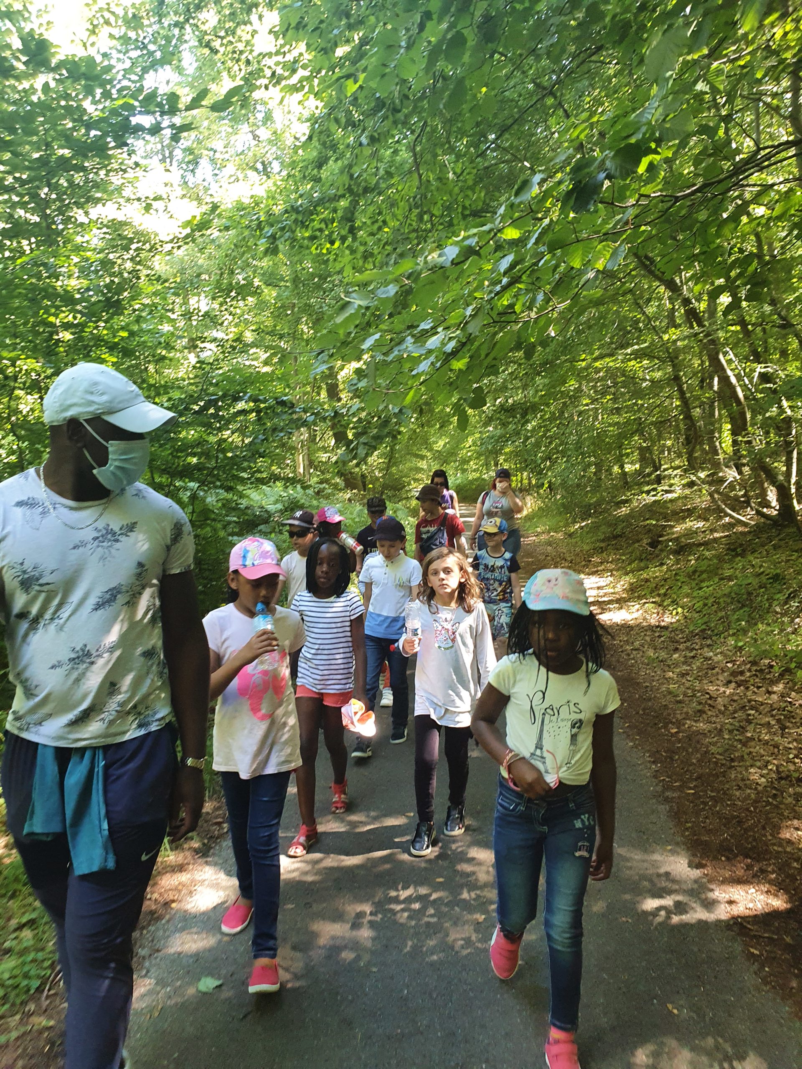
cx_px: 401
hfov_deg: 53.1
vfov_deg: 67.3
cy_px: 534
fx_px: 803
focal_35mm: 26
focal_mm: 4.32
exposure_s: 1/100
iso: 320
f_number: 2.4
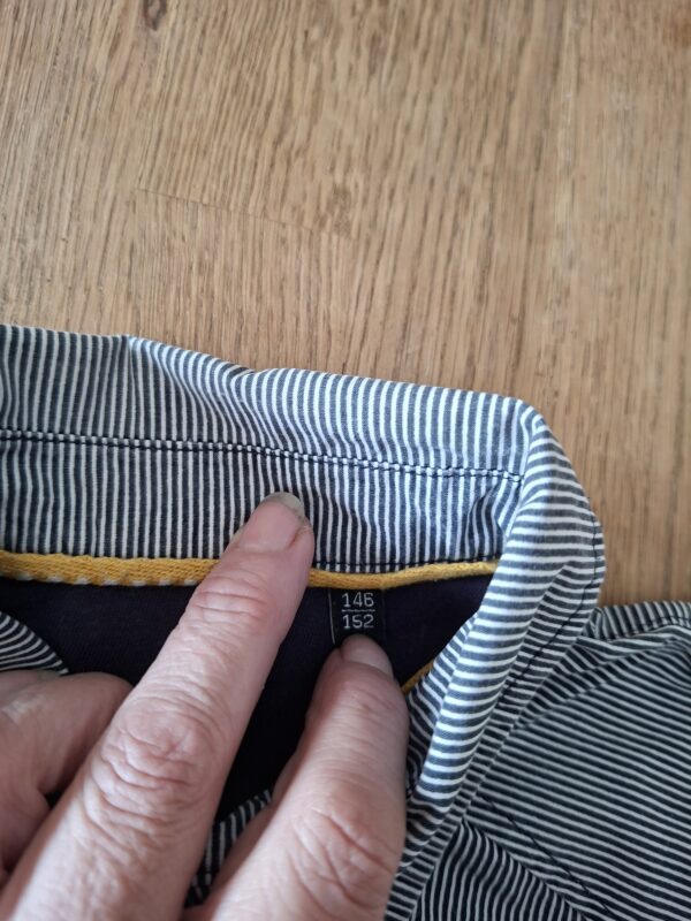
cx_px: 346
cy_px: 460
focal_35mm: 23
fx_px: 612
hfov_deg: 58.9
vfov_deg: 73.9
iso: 320
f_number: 1.8
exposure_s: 1/33
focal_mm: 5.54
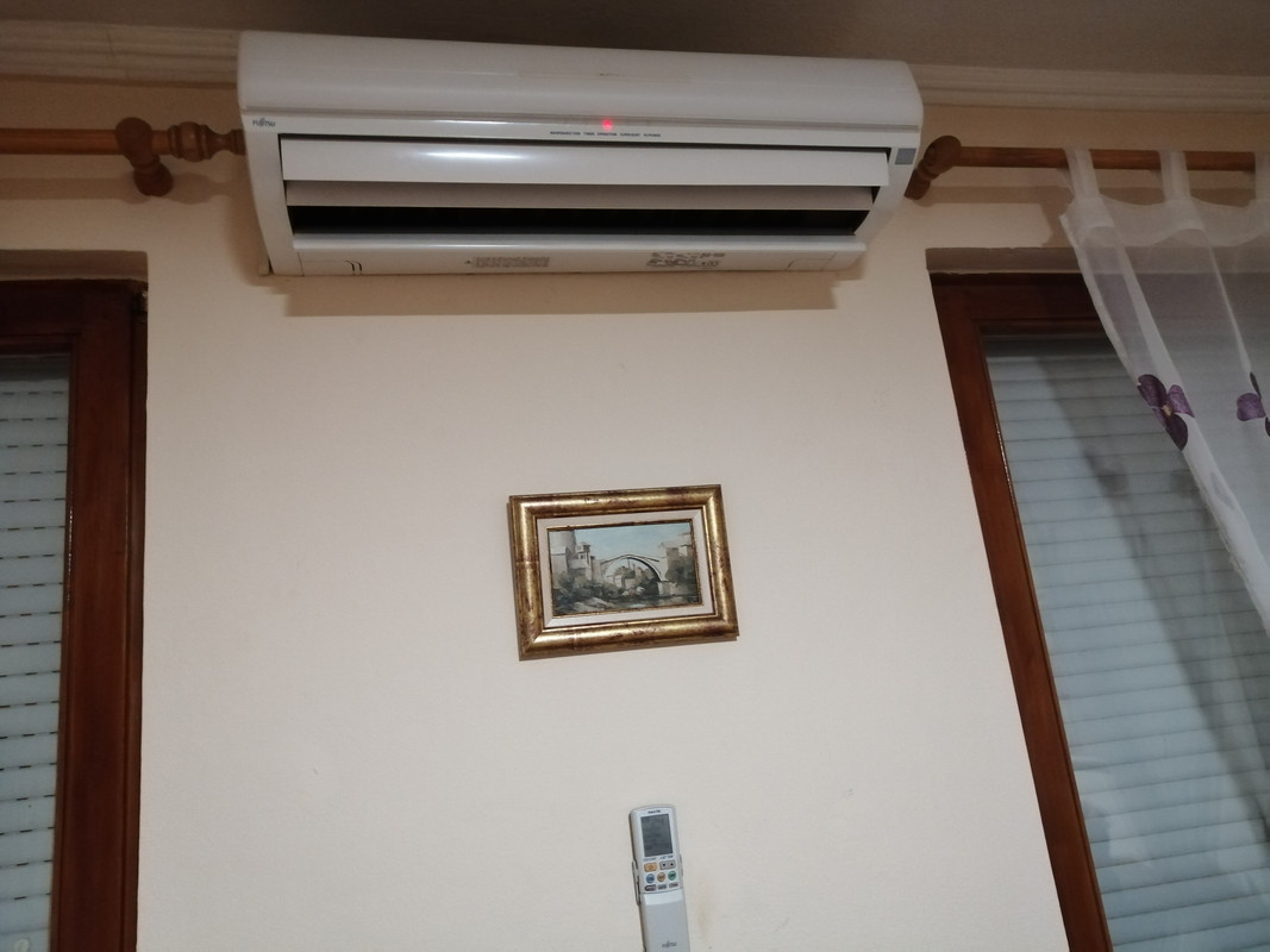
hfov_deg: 65.3
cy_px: 476
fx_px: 990
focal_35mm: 27
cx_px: 635
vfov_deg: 51.3
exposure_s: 1/17.1
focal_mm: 3.88
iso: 800
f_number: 1.8
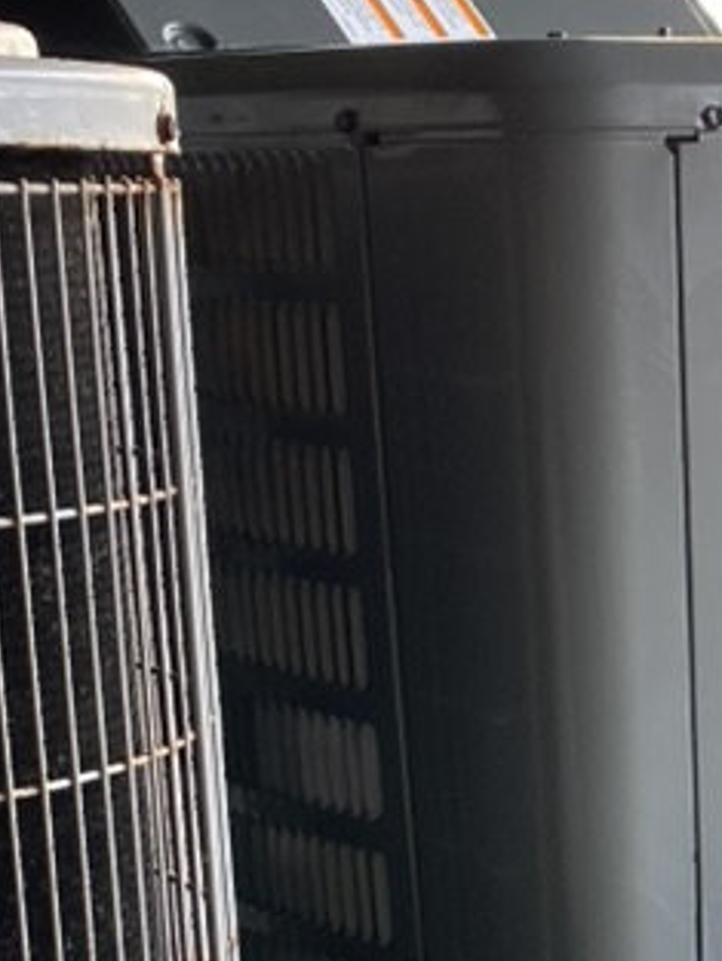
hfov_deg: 16.8
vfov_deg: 22.1
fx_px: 2362
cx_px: 817
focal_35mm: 85
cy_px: 986
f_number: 1.8
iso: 100
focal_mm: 4.25
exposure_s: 1/122
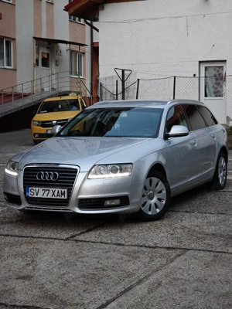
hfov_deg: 21.0
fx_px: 626
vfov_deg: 27.8
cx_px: 116
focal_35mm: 70
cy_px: 154
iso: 2500
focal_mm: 13.3
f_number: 2.6
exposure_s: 1/33
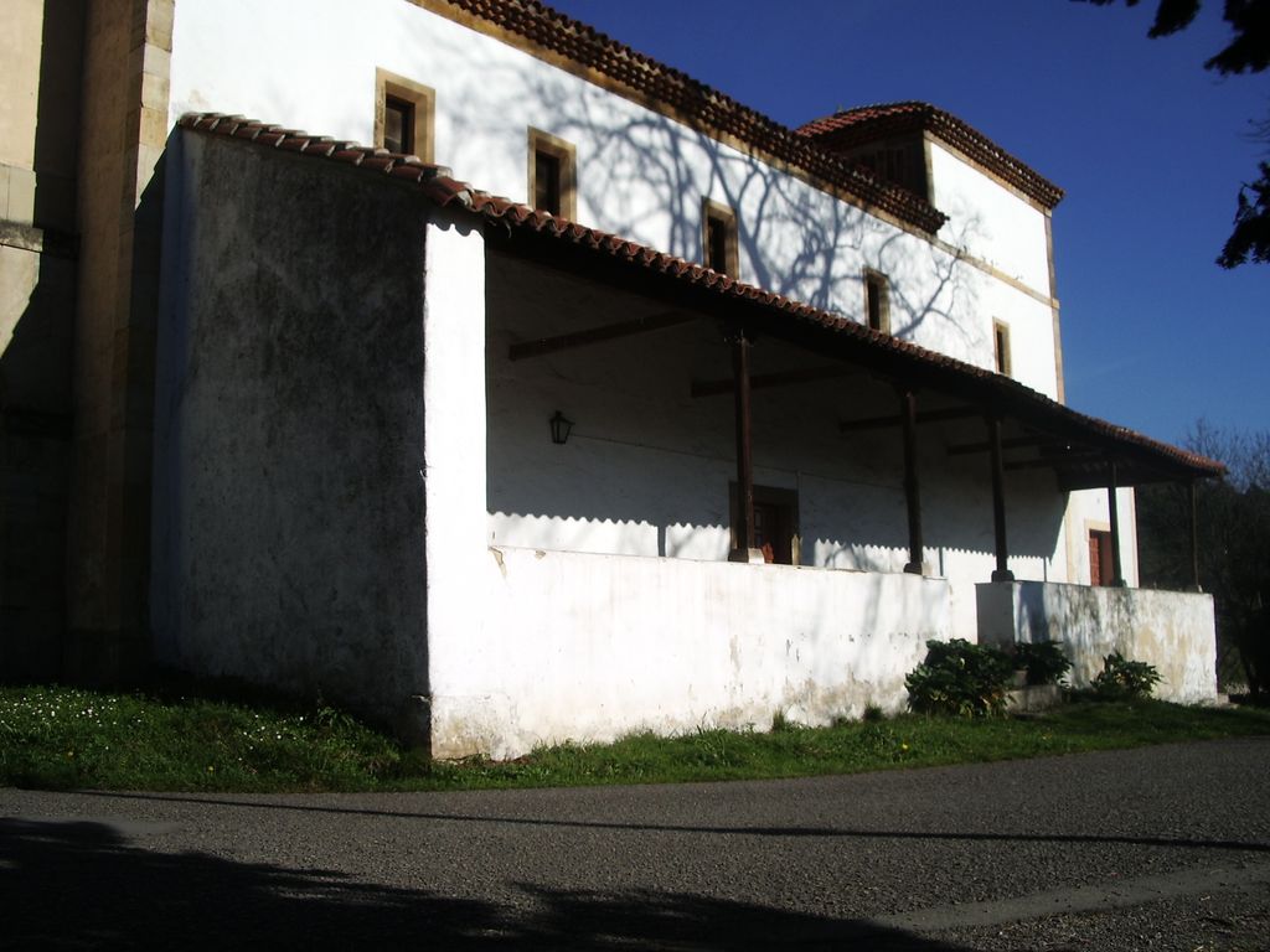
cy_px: 476
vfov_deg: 40.7
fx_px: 1284
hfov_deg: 52.6
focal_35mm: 35
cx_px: 635
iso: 50
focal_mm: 5.8
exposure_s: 1/1000
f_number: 4.3
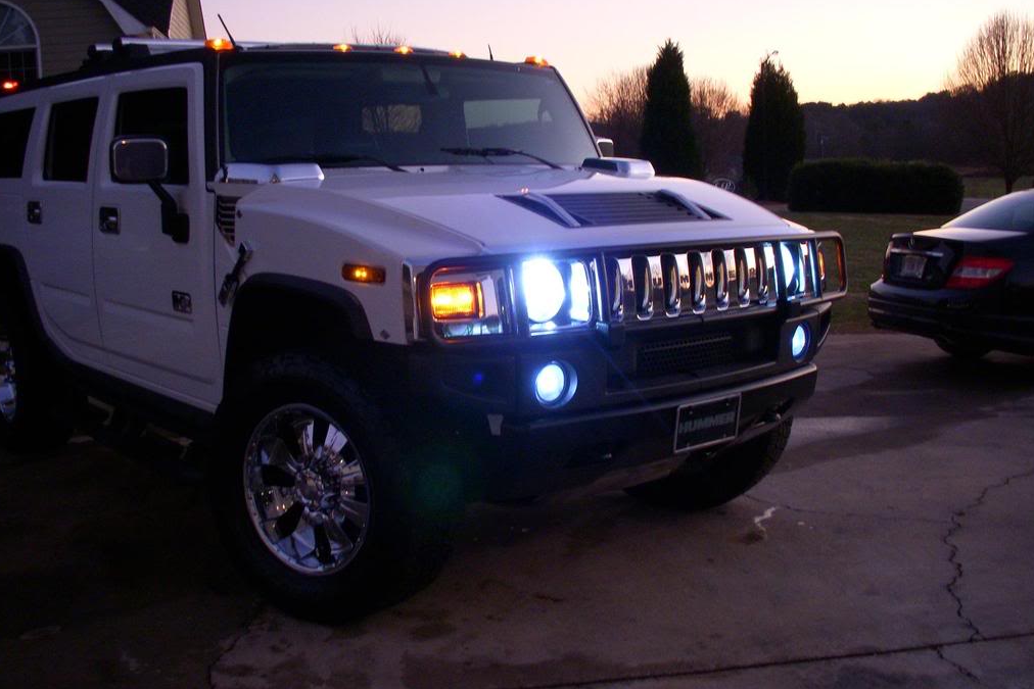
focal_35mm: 40
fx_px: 1149
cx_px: 514
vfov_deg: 33.4
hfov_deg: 48.5
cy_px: 347
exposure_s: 1/15
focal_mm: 6.3
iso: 200
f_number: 3.3
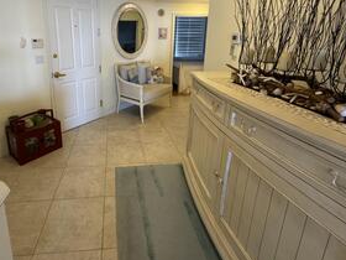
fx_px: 200
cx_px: 129
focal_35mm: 20
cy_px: 85
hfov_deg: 80.1
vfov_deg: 64.2
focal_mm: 2.22
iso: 320
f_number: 2.2
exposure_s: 1/60
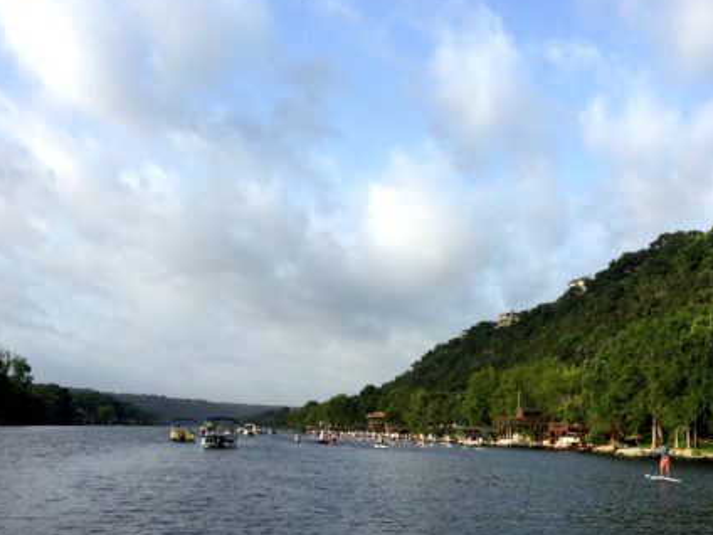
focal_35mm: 41
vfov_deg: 35.0
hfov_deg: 45.2
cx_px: 469
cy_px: 328
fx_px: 844
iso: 32
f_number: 2.2
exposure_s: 1/879
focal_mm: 4.15
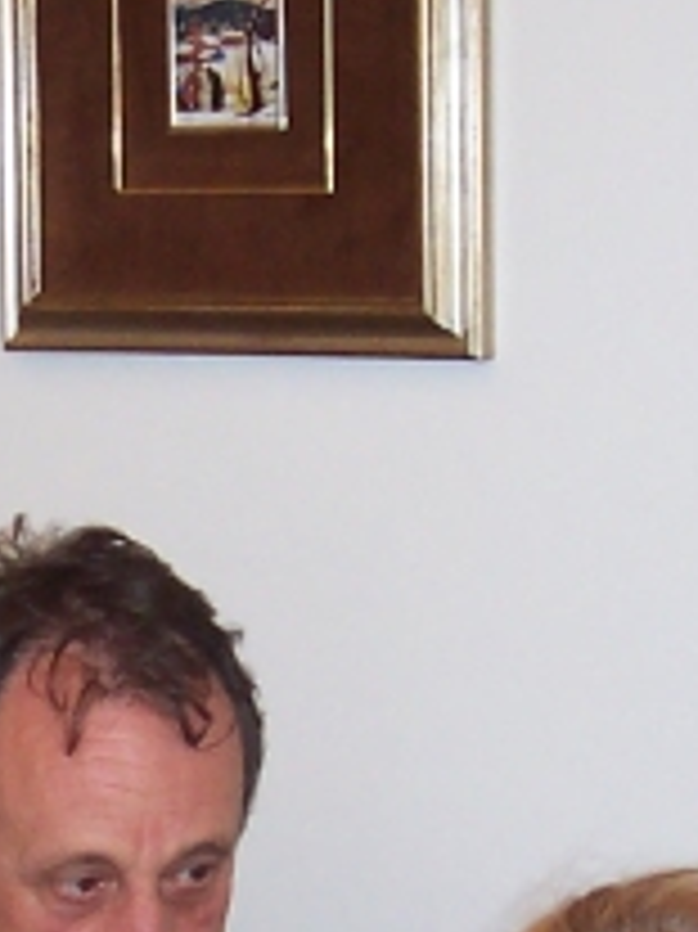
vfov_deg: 13.7
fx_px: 3849
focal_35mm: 143
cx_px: 126
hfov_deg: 10.3
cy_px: 878
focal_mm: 5.6
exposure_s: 1/60
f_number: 2.8
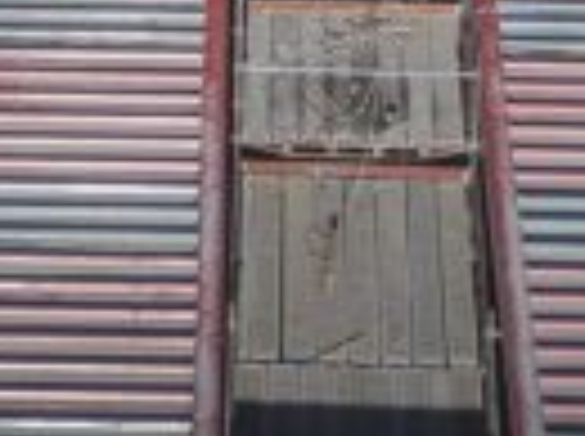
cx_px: 194
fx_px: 2598
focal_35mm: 154
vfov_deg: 8.4
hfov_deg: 12.8
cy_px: -778
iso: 100
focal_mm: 4.73
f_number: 2.2
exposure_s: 1/2100
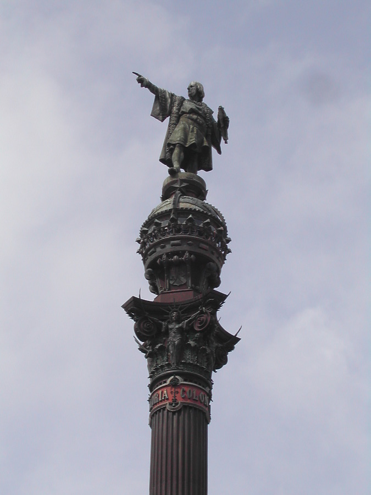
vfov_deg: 17.3
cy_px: 248
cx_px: 186
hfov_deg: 13.0
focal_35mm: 114
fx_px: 1629
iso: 100
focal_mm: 24
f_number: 13.4
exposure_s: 1/105
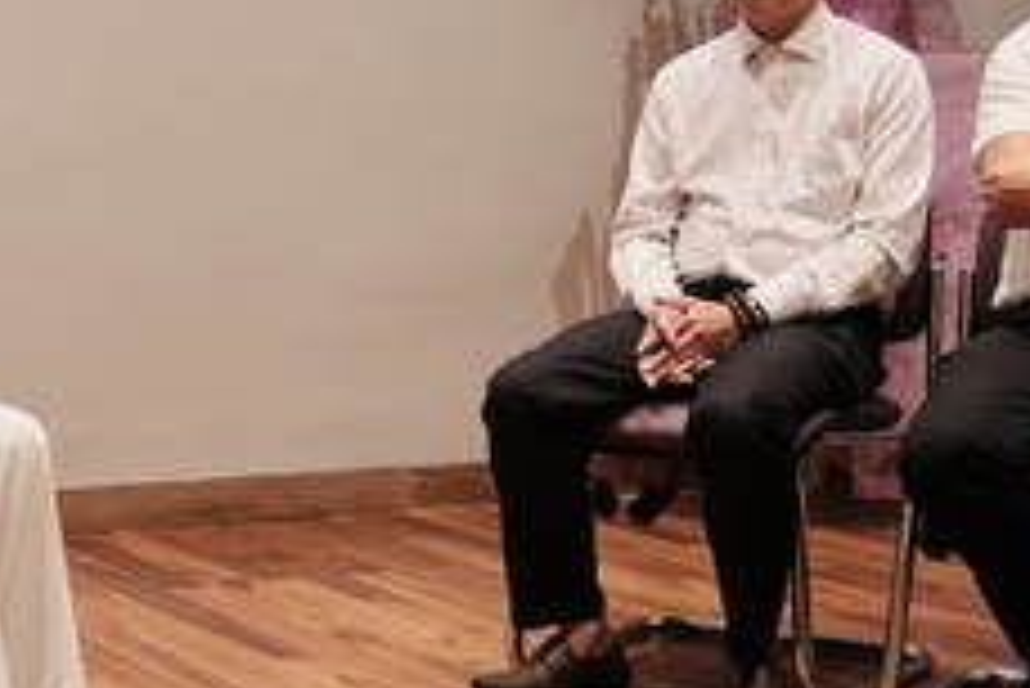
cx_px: -54
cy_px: 245
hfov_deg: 22.7
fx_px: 2433
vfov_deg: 16.1
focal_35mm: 85
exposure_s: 1/100
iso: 2500
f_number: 2.8
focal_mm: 20
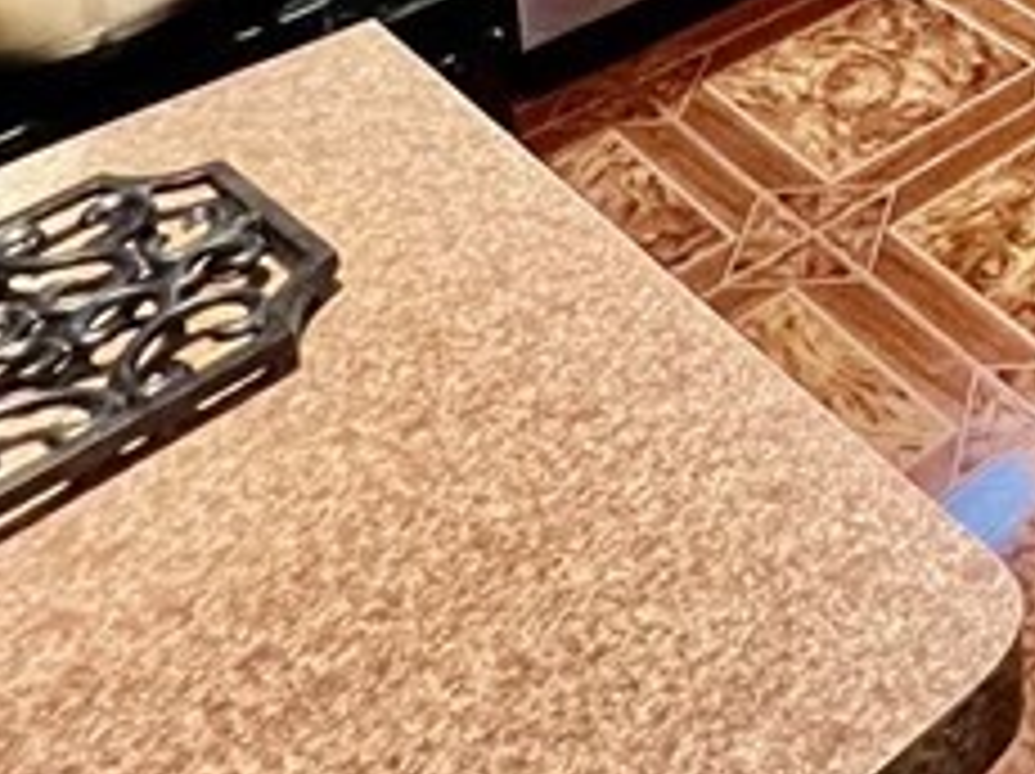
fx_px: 1732
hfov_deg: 25.8
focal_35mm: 58
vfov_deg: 17.7
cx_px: 1503
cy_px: -774
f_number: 1.8
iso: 800
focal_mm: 1.57
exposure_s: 1/40
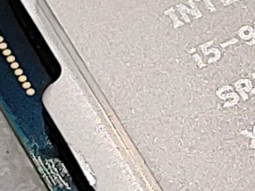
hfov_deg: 5.9
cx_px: 289
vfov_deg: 4.5
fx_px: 2451
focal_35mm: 333
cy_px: 109
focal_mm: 4.36
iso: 50
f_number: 1.8
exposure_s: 1/279
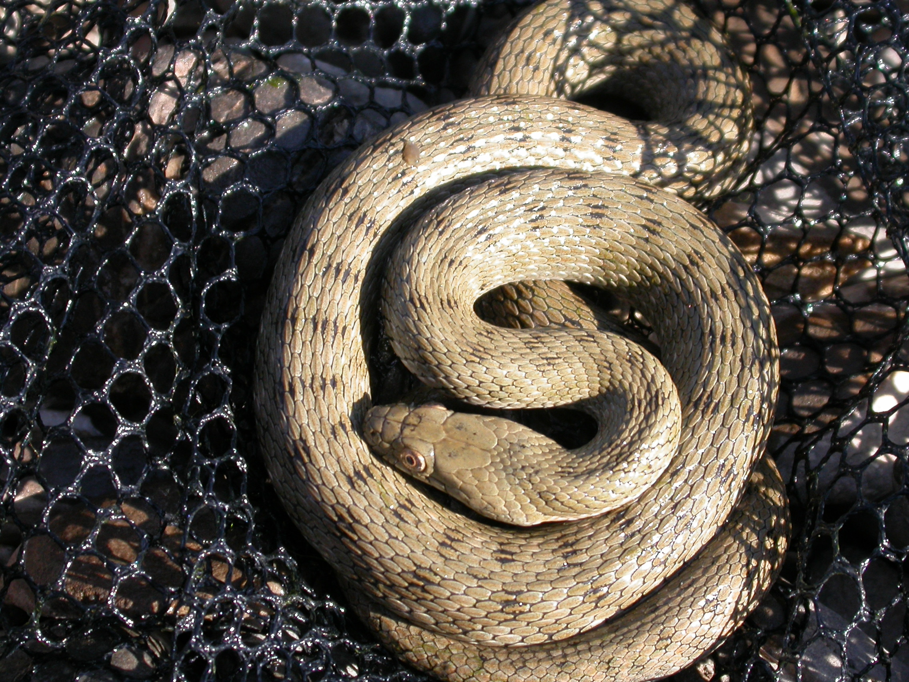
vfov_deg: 12.2
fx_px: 3177
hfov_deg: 16.3
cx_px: 454
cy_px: 341
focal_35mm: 121
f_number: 5
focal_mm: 25.1
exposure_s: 1/217
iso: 100
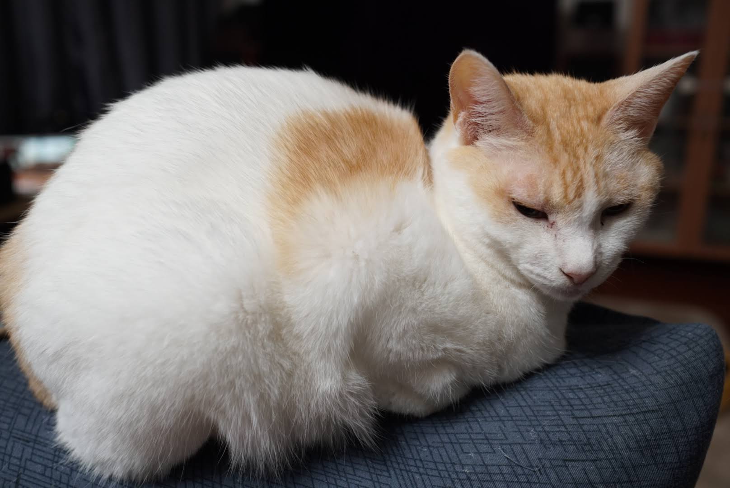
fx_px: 730
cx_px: 365
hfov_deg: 53.1
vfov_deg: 36.9
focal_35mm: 36
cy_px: 244
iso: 640
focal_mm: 24
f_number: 2.8
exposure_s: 1/30
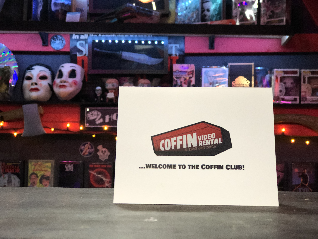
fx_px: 524
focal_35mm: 57
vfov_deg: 25.7
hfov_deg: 33.8
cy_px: 120
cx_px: 159
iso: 125
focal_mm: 6.6
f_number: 2.8
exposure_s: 1/30
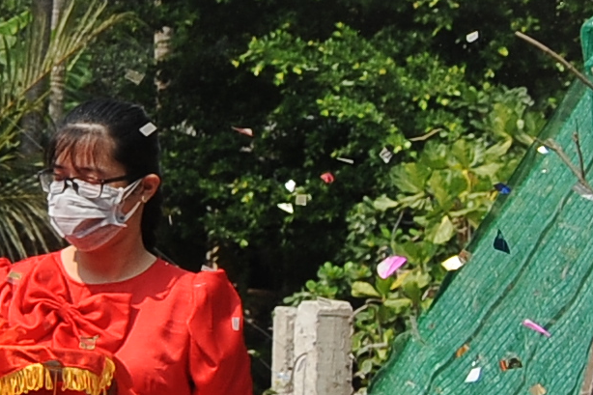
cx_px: -1455
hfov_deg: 8.2
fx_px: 3195
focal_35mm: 194
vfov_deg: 7.1
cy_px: 37
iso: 400
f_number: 11
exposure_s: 1/500
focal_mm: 28
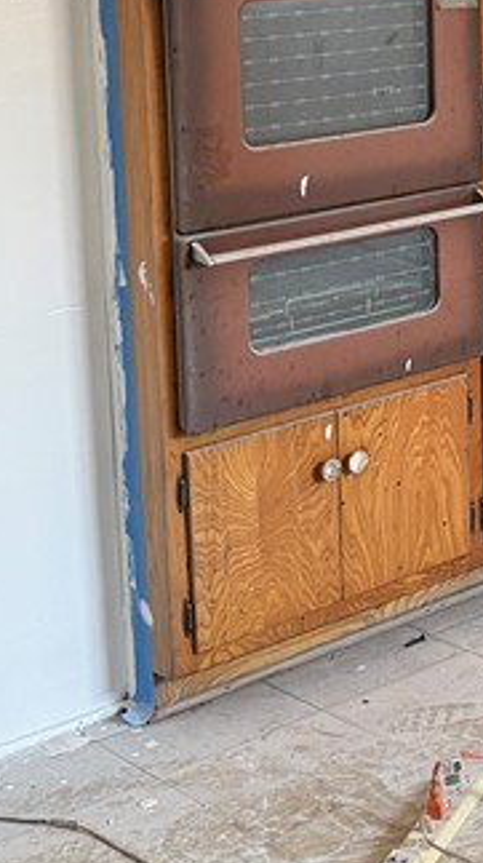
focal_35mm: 83
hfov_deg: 13.2
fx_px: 1895
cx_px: 838
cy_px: 24
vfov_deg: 24.6
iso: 200
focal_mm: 6.76
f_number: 1.78
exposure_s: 1/78
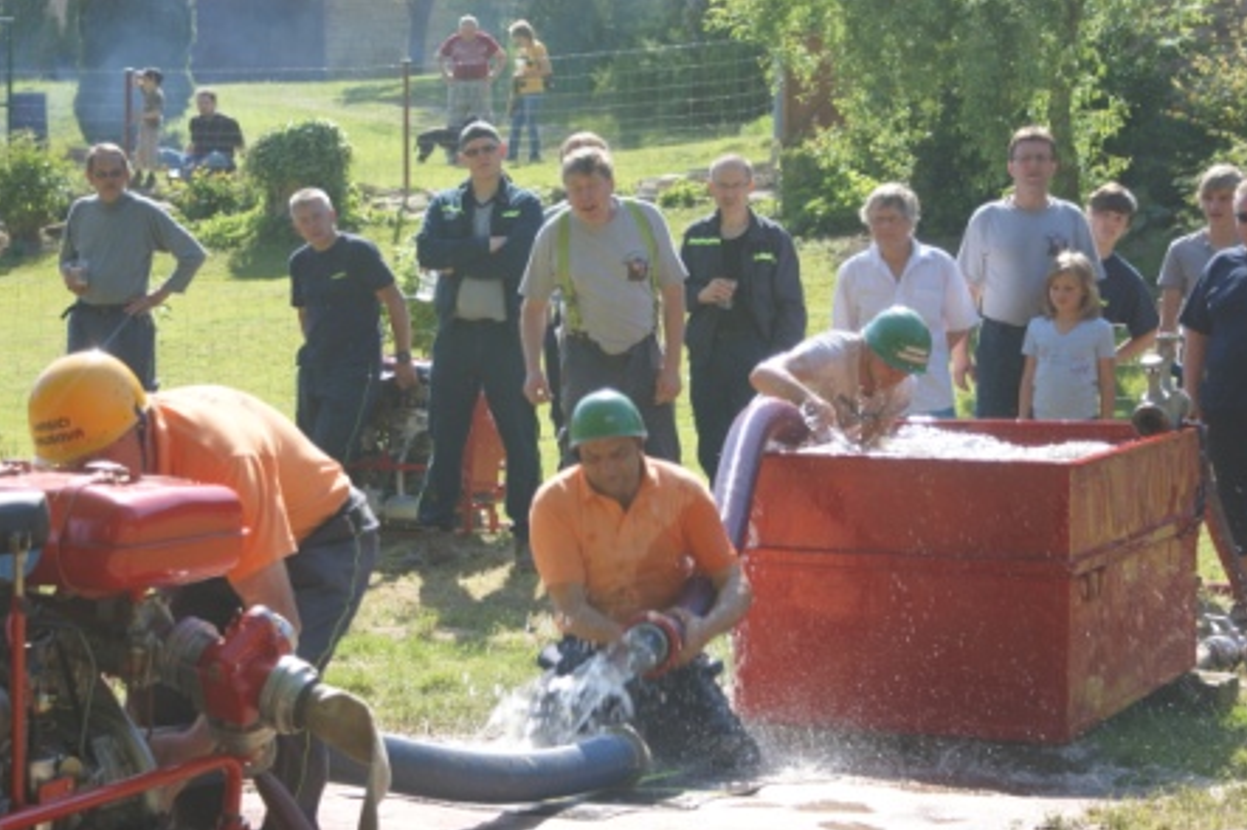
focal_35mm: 91
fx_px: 3151
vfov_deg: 15.0
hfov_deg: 22.4
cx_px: 619
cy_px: 416
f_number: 5.6
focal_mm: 60
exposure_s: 1/200
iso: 100
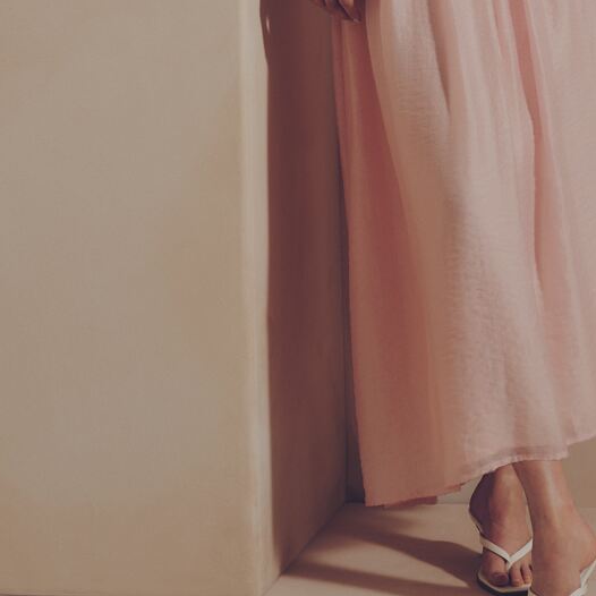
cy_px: -80
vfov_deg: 14.2
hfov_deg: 14.5
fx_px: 2338
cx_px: 403
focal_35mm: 120
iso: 500
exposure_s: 1/250
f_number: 8
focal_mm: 56.5
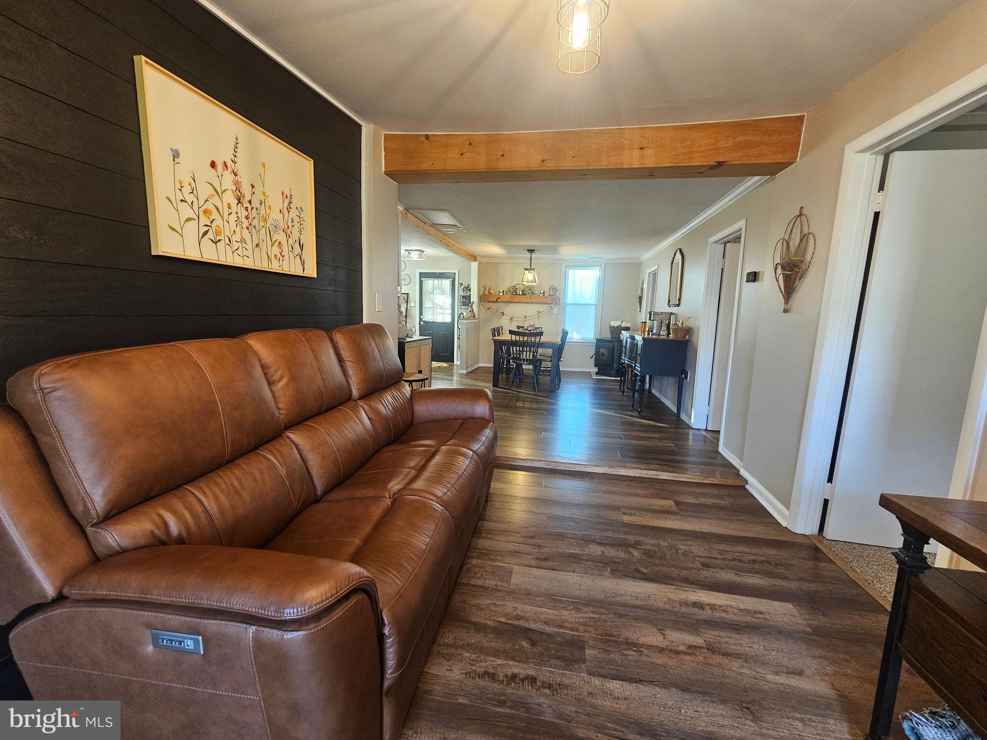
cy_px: 370
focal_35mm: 13
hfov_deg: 106.2
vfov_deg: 89.9
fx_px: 371
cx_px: 494
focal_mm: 2.2
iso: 400
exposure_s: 1/40
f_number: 2.2
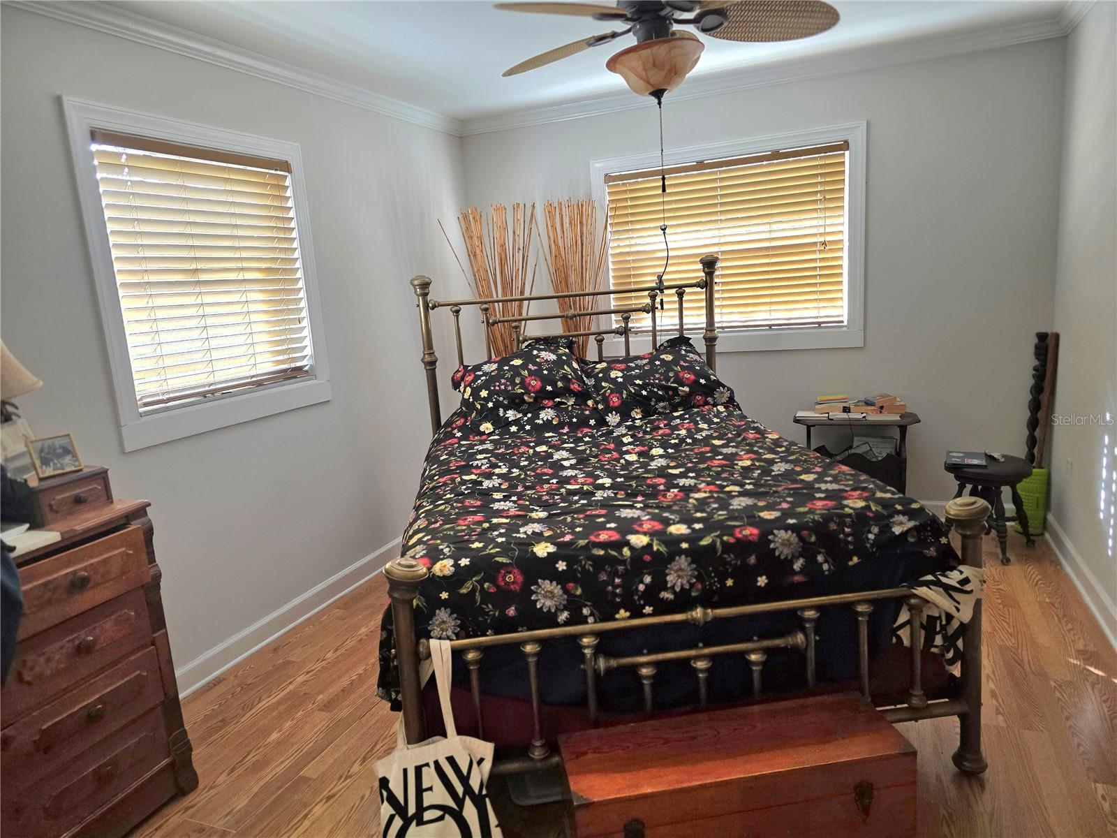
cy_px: 419
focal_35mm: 23
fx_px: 742
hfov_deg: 73.9
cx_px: 558
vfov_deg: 58.9
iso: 250
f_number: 1.7
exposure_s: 1/120
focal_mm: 6.3
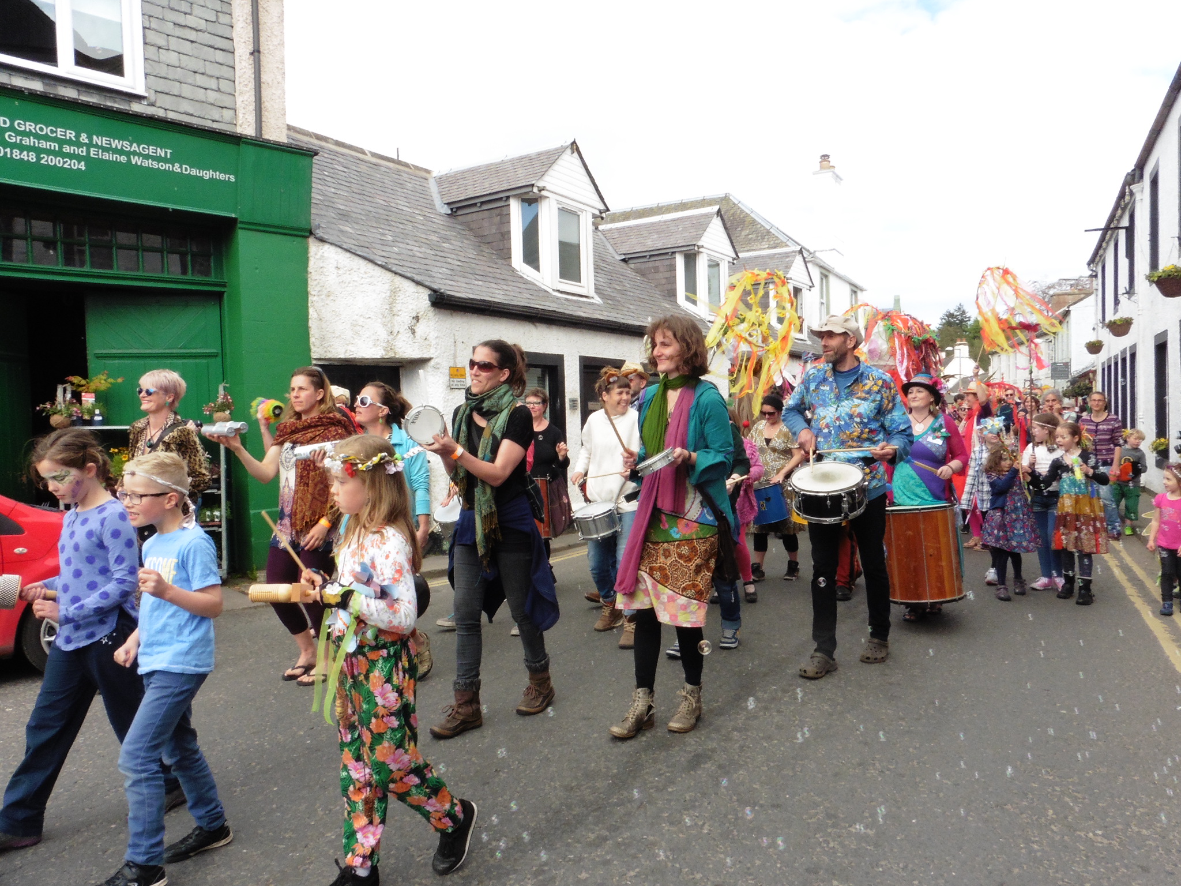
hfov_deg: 69.4
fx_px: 853
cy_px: 443
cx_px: 590
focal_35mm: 25
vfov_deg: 54.9
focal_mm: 4.4
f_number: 6.3
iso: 250
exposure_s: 1/250
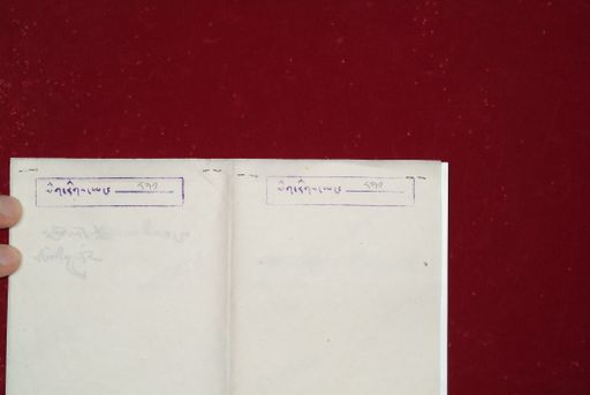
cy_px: 198
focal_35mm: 88
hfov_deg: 23.0
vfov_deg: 15.5
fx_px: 1452
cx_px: 295
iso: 160
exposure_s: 1/20
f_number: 13
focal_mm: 59
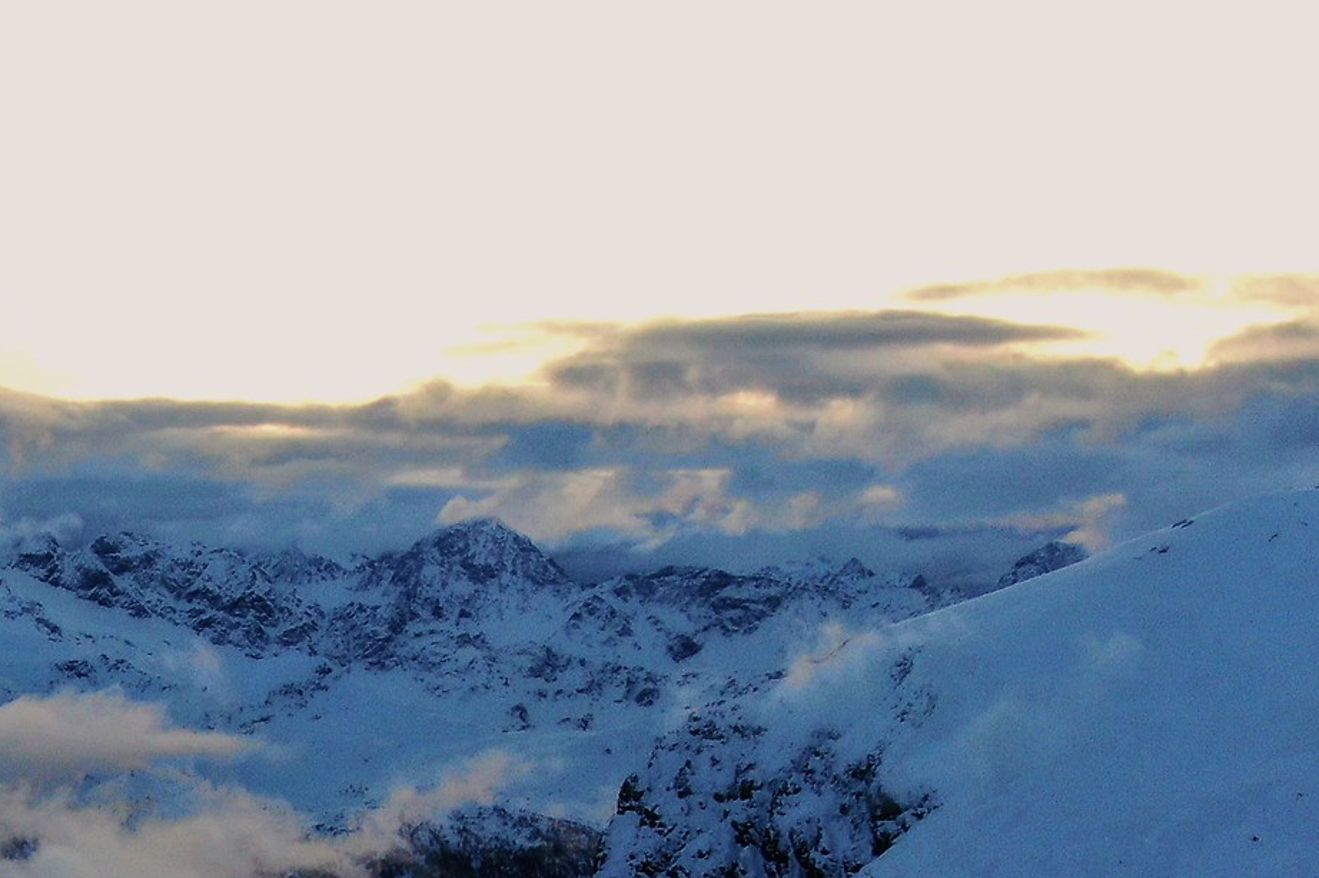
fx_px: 4761
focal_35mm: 130
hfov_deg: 15.2
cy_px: 1187
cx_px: -270
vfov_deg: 10.3
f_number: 3.8
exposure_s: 1/60
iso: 100
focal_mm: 8.6
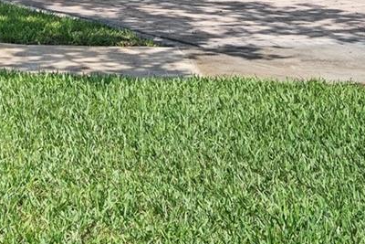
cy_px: -207
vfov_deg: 11.0
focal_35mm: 116
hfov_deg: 17.1
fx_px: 1176
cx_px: -36
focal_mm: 19.1
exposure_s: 1/500
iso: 640
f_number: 8
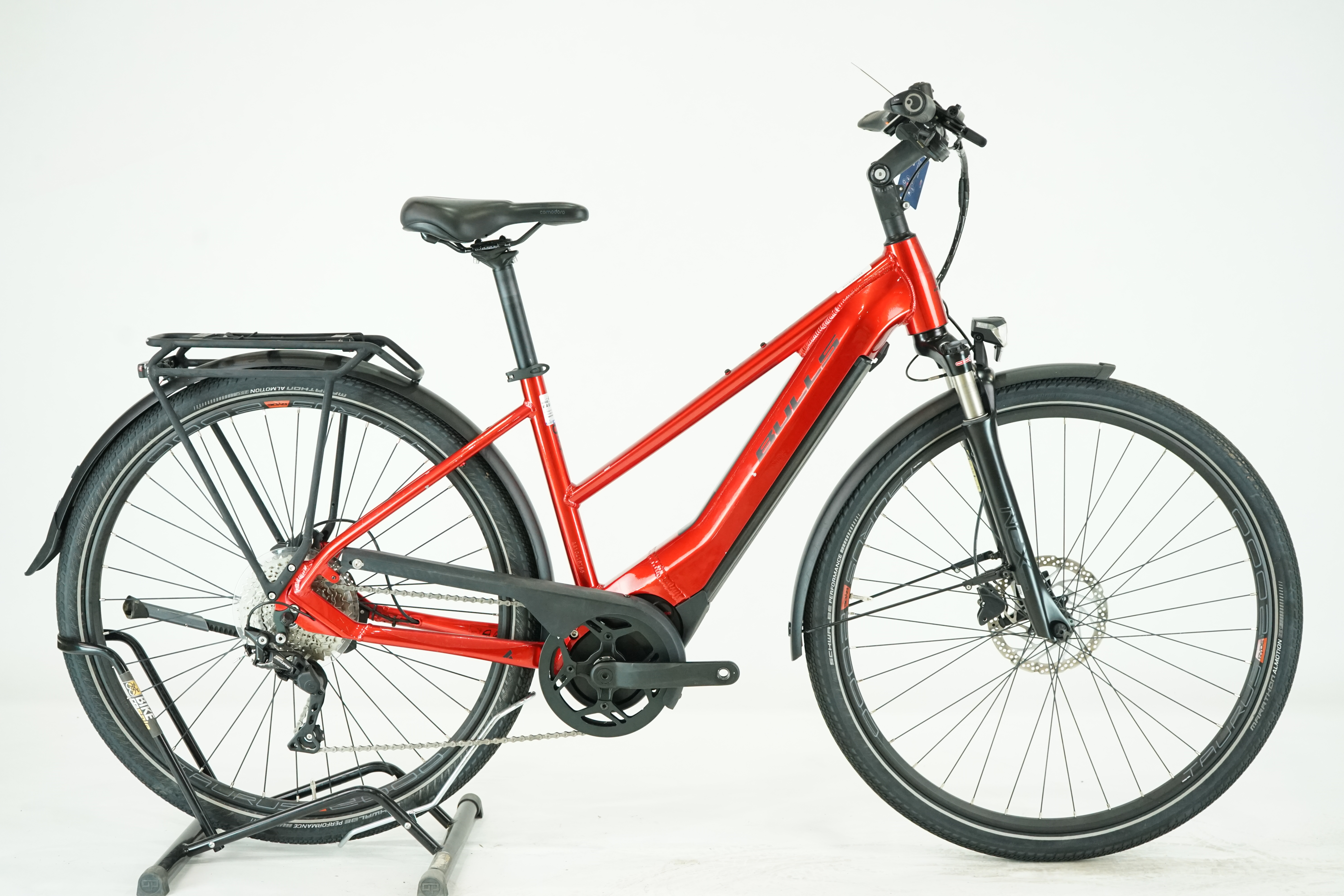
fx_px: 1979
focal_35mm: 53
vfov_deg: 25.5
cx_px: 672
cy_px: 448
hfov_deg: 37.5
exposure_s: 1/200
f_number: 5.6
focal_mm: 53
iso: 2500
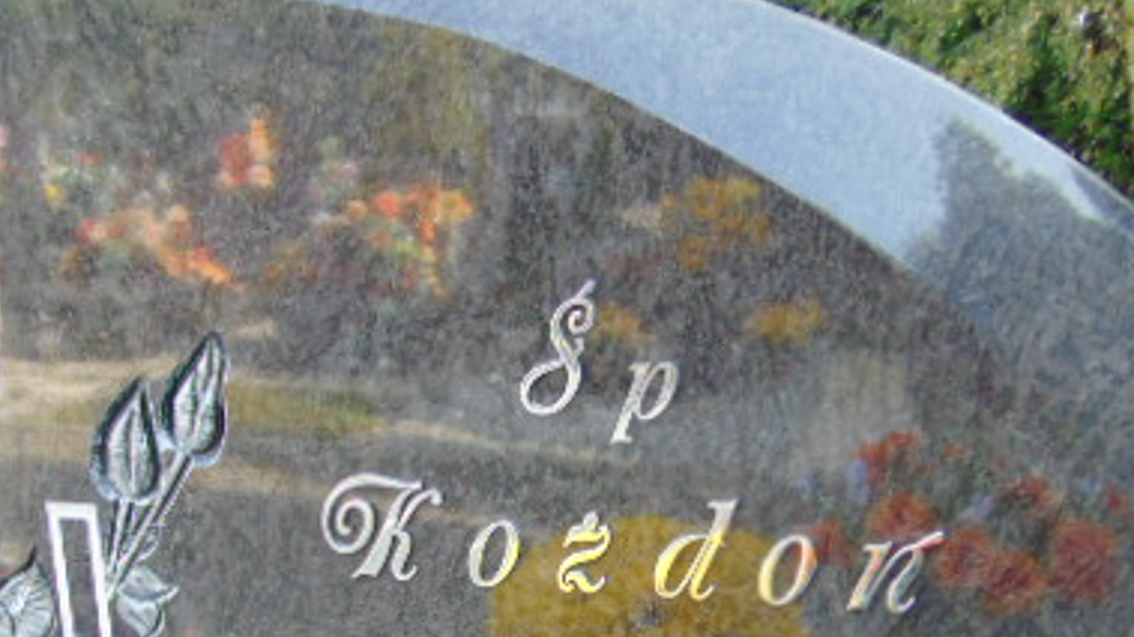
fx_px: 1383
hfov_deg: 44.6
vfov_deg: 24.3
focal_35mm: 46
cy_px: 691
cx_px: 533
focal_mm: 4.5
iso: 80
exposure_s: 1/80
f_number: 3
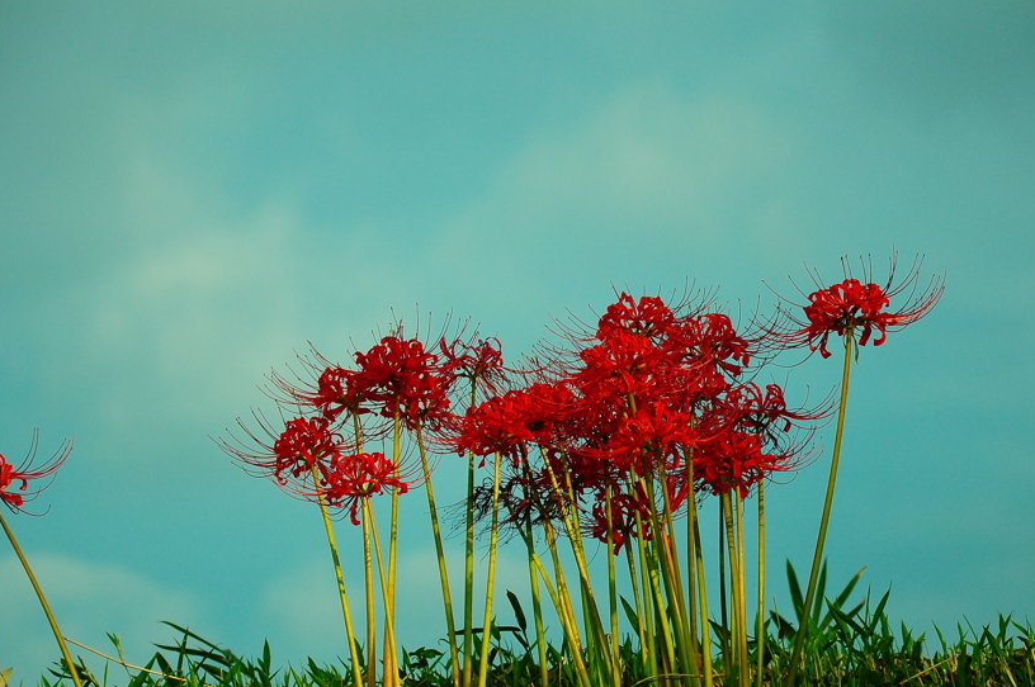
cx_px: 554
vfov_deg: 6.9
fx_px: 5675
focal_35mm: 198
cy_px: 384
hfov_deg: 10.4
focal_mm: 105
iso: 400
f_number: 5.6
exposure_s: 1/3200
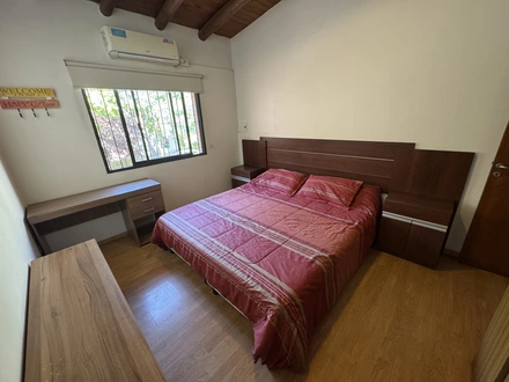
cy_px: 191
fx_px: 206
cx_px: 254
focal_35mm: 14
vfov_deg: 85.7
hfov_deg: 102.1
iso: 250
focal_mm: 2.22
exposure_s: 1/50
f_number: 2.2
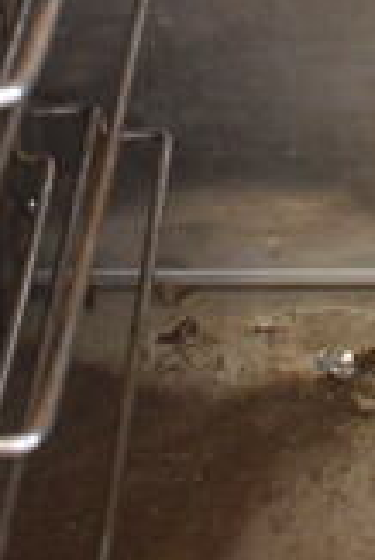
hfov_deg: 9.0
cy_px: -259
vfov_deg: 12.9
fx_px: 2354
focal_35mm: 151
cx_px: 464
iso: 1400
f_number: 3.5
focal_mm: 18
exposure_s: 1/125
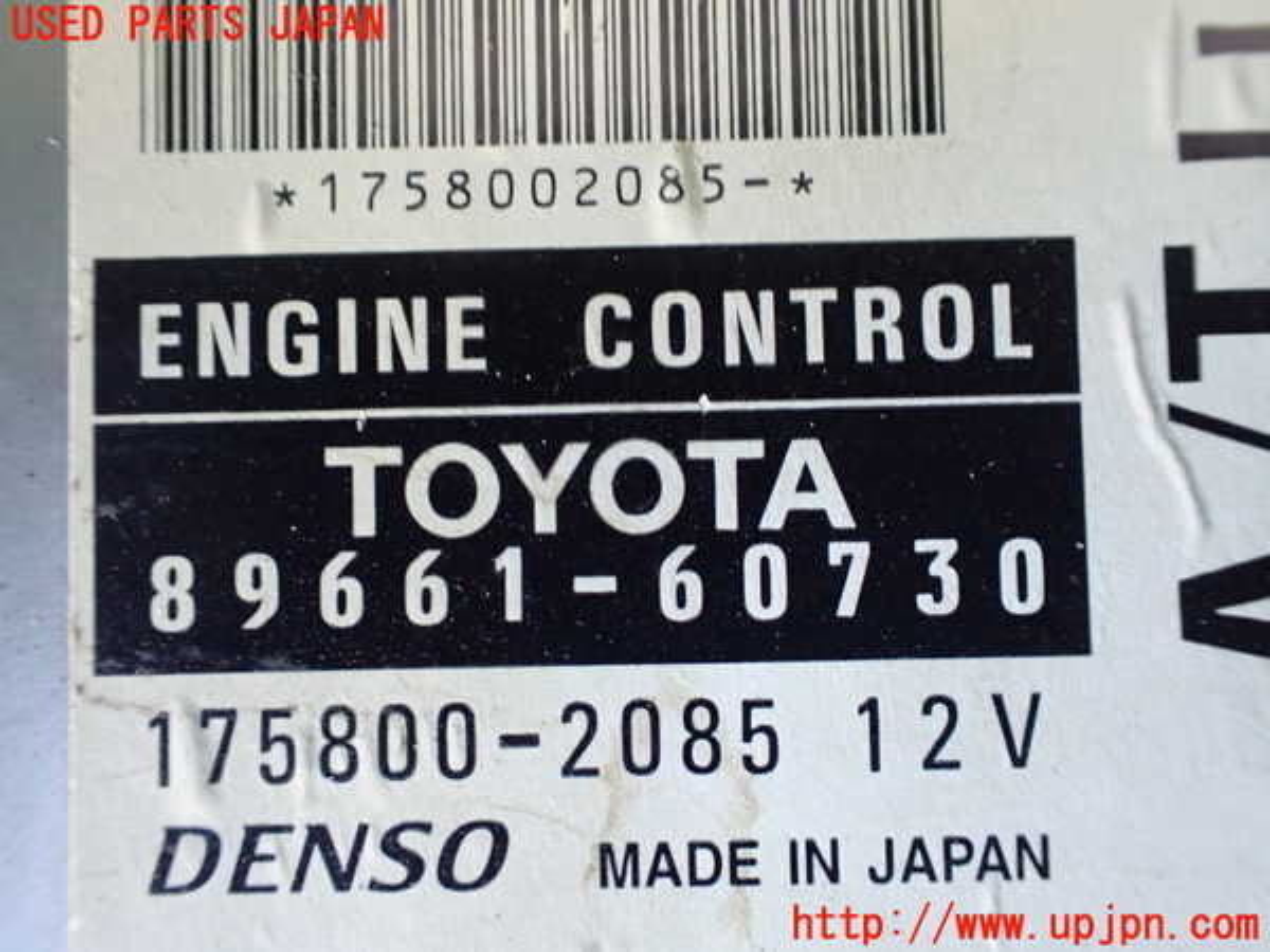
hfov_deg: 60.0
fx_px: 1101
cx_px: 635
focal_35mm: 30
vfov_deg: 46.8
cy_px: 476
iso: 800
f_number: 2.3
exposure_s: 1/50
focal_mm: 5.4
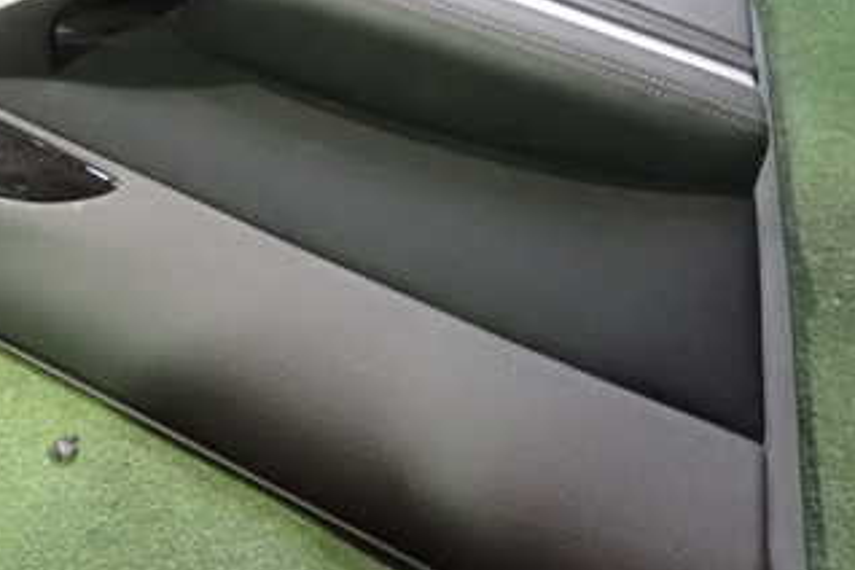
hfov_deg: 38.7
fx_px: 1164
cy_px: 164
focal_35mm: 49
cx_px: 161
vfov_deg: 27.3
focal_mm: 4.5
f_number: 2
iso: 1600
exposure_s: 1/60
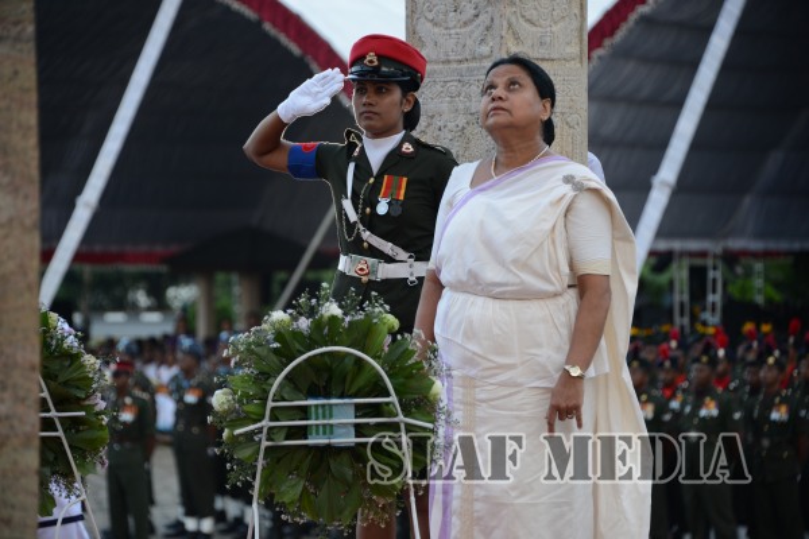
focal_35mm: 170
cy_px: 270
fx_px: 3820
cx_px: 404
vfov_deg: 8.1
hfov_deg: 12.1
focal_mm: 170
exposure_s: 1/80
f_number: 5.6
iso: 400
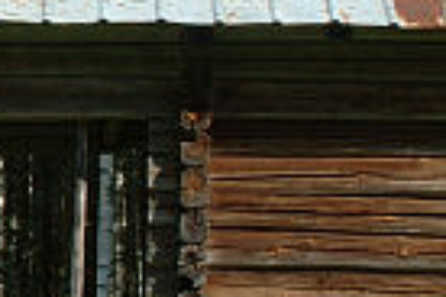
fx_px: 2663
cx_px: -271
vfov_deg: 6.4
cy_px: 19
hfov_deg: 9.3
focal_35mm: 215
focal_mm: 22
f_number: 11
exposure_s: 1/160
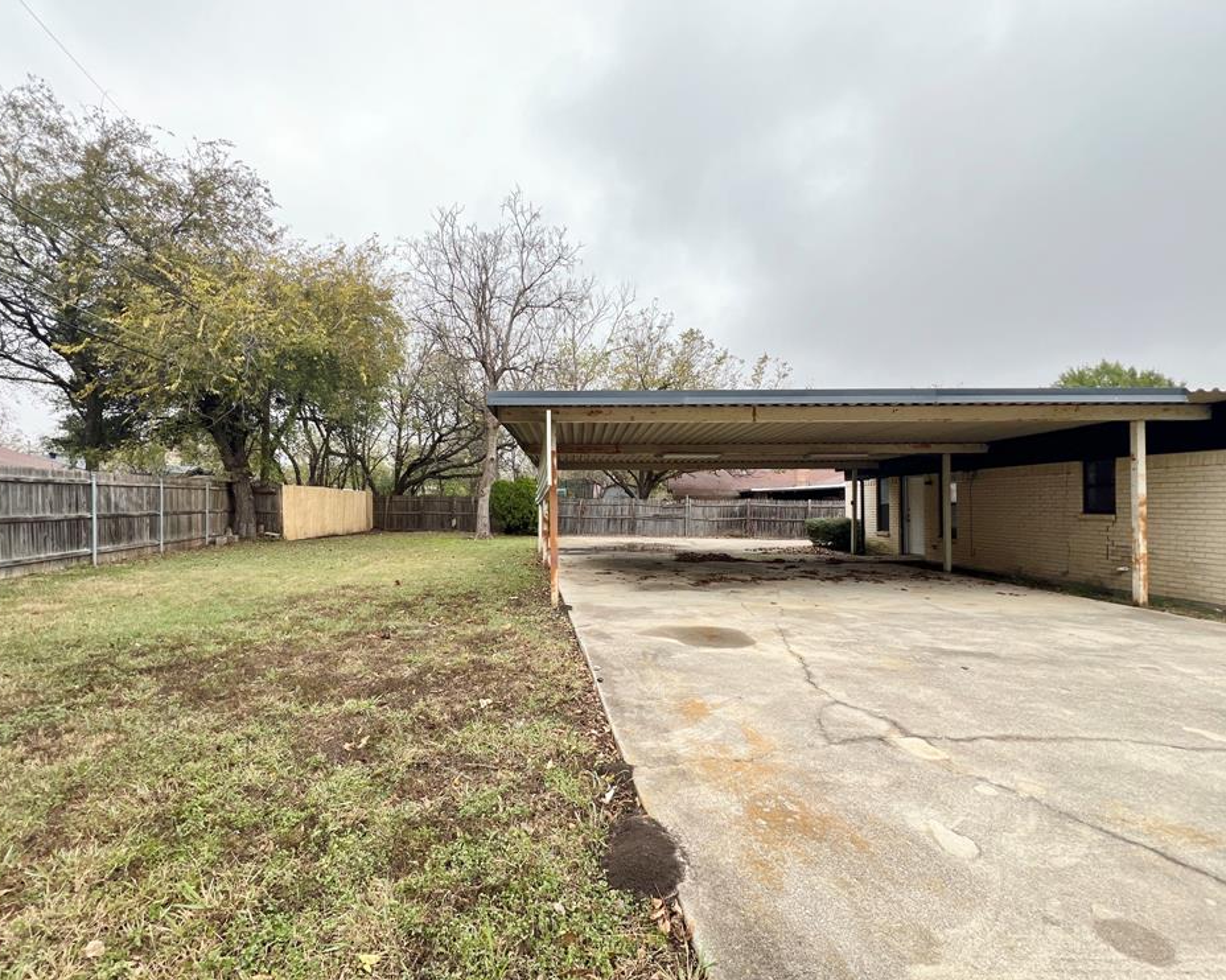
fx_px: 508
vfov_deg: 88.0
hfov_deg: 100.6
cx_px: 572
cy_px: 497
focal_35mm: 14
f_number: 1.8
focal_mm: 1.57
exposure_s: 1/288
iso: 32
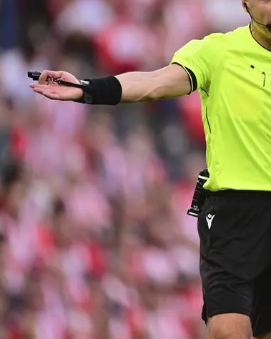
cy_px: 71
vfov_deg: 1.9
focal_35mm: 1013
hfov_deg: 1.5
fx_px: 10159
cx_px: 434
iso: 1600
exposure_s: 1/2000
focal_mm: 400
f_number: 2.8
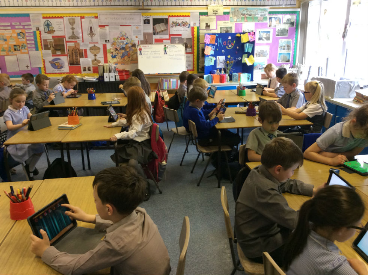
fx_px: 340
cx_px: 184
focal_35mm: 32
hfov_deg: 56.9
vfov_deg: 44.1
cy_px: 138
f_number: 2.4
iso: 64
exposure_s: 1/24
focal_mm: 3.3
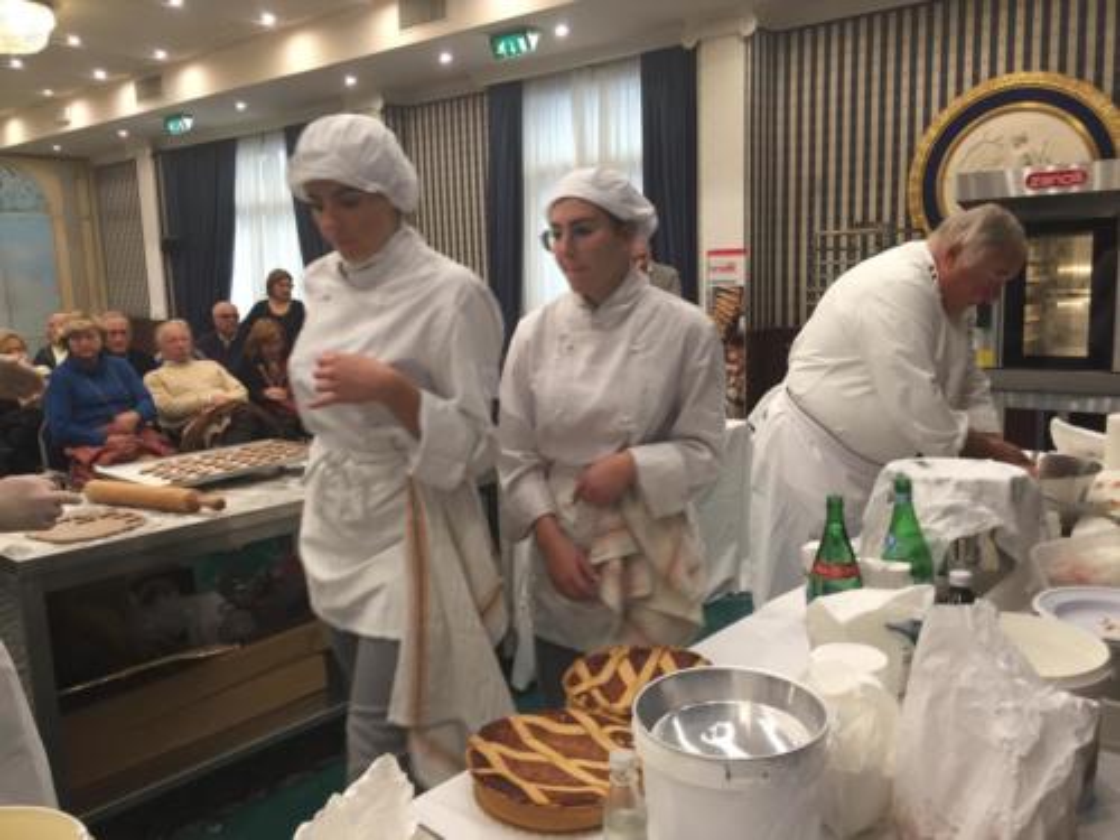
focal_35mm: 29
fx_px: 938
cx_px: 560
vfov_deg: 48.2
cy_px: 420
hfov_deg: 61.7
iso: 100
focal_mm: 4.15
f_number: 2.2
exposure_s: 1/33
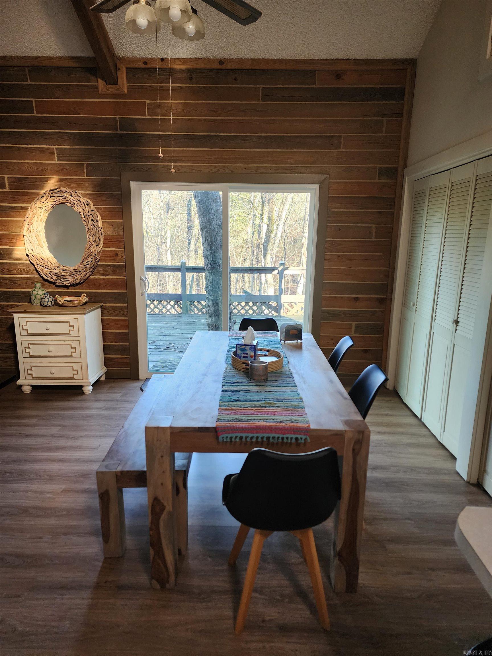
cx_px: 246
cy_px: 328
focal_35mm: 23
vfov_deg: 73.9
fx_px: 436
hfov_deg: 58.9
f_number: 1.8
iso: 400
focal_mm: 6.4
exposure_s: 1/120
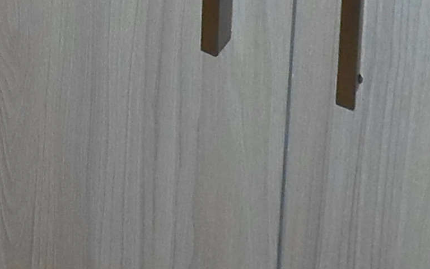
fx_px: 1863
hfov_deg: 13.0
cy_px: -373
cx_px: 7
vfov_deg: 7.7
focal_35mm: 159
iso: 100
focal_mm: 4.5
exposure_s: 1/30
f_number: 2.5
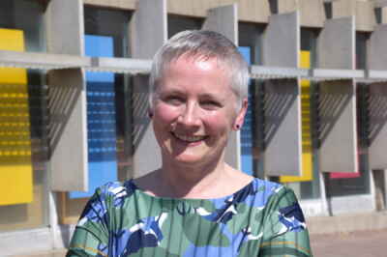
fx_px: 902
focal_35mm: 84
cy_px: 128
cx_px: 194
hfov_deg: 24.2
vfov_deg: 16.2
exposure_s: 1/400
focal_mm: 56
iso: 200
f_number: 10
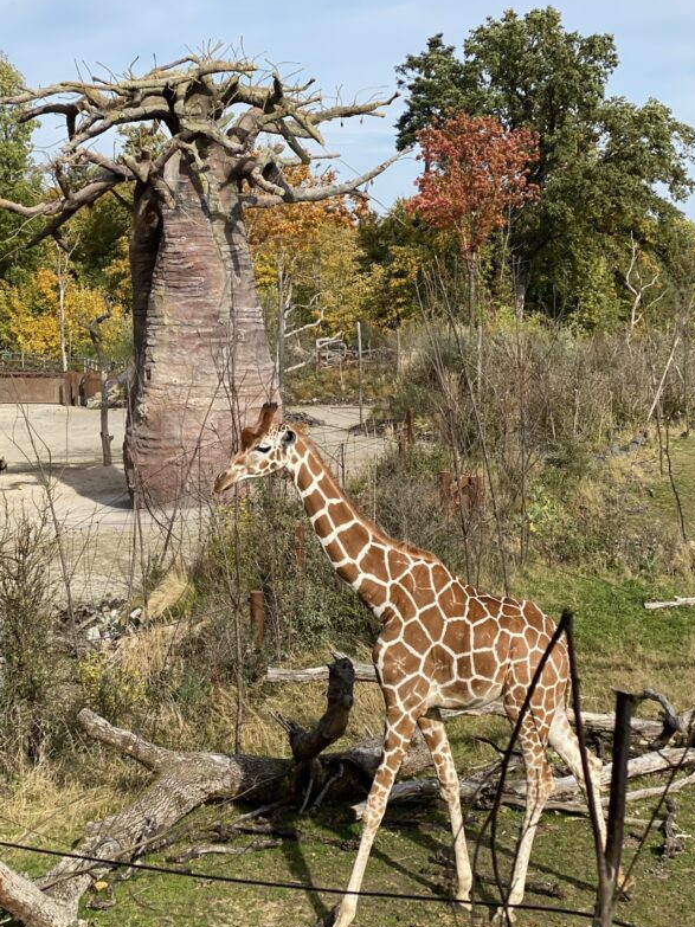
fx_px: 1821
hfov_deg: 21.6
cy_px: 421
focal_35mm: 68
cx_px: 302
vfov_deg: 28.6
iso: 20
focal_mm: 6
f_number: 2
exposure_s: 1/1712
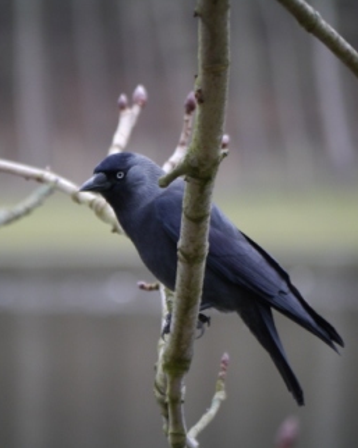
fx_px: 5769
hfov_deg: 3.6
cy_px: 224
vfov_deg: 4.5
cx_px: 148
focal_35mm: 435
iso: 800
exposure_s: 1/320
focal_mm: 166
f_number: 5.3
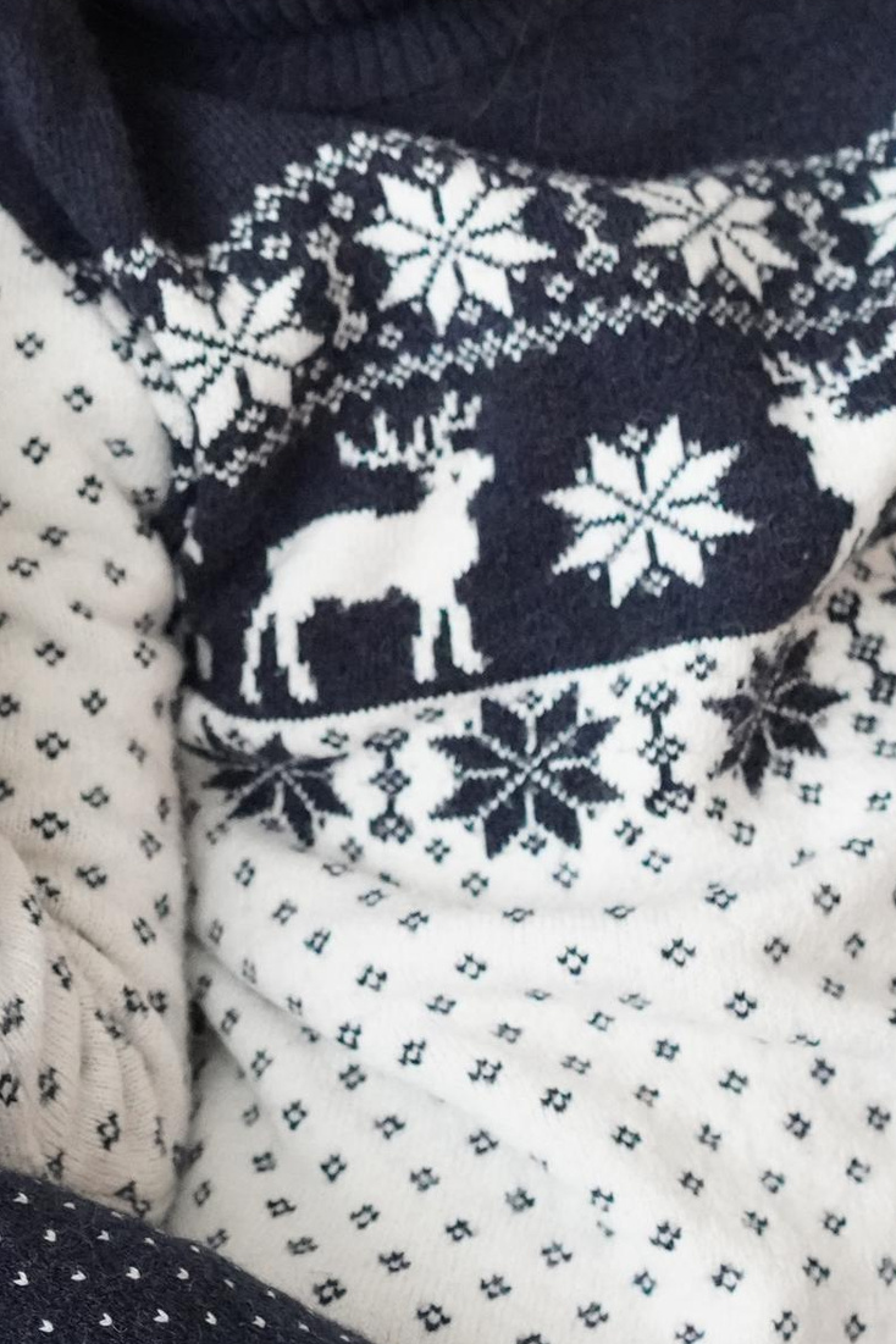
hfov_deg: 11.1
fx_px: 4554
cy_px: 258
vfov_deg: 16.7
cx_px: 42
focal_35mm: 122
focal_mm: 35
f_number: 4.5
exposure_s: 1/250
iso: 6400
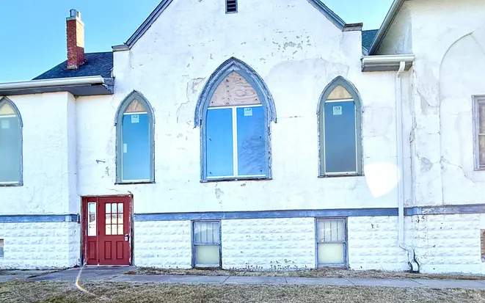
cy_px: 223
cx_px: 252
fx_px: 304
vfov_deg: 51.0
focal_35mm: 23
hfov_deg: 77.1
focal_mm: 2.22
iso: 50
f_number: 2.2
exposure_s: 1/535
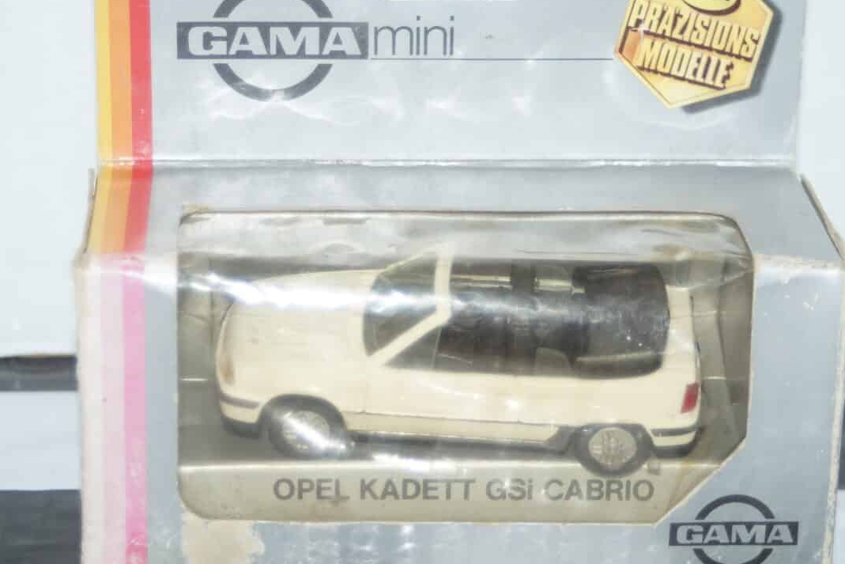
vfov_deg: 11.9
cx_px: 406
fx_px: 2699
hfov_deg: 17.8
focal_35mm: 115
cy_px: 260
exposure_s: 1/80
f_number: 5.6
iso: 640
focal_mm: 60
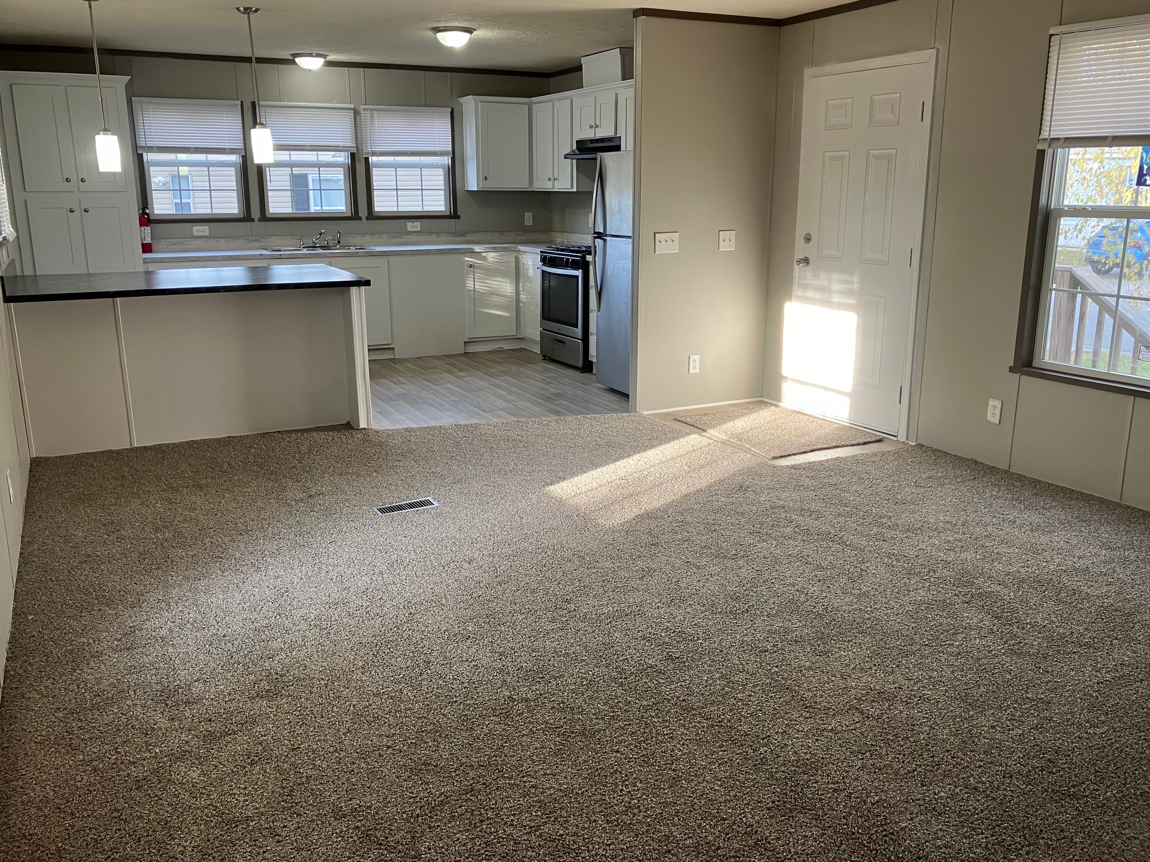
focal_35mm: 28
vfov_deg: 49.7
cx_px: 575
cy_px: 431
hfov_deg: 63.4
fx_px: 930
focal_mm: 3.99
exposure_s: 1/60
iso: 64
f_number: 1.8
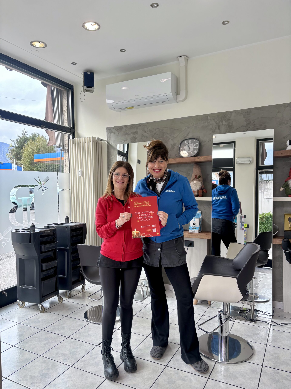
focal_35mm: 26
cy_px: 194
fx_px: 291
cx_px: 146
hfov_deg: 53.1
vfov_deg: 67.3
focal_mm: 5.96
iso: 32
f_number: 1.6
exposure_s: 1/125
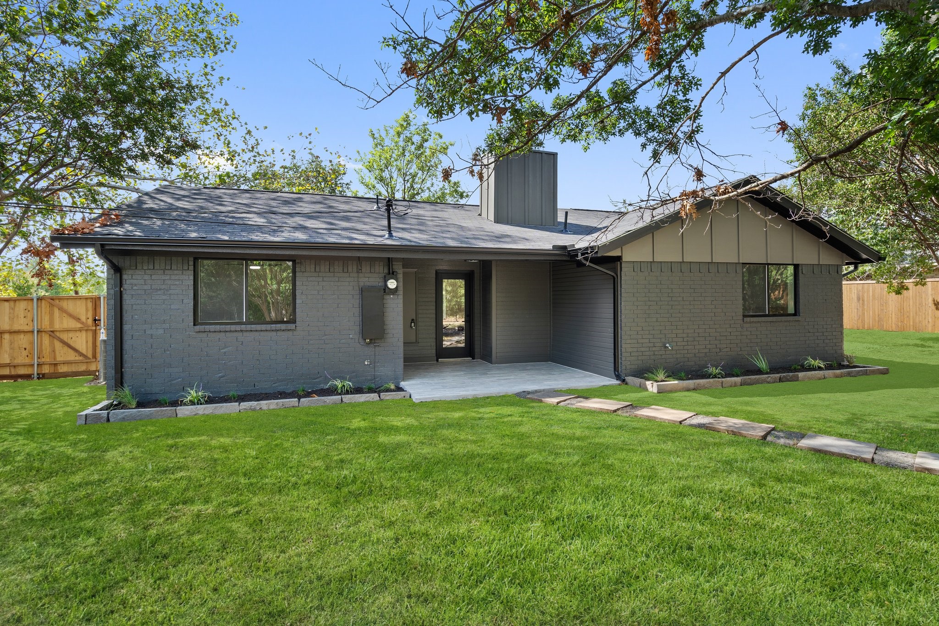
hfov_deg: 90.0
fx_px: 469
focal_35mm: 18
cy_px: 313
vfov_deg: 67.4
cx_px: 470
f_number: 8
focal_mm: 18
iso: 125
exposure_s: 1/10
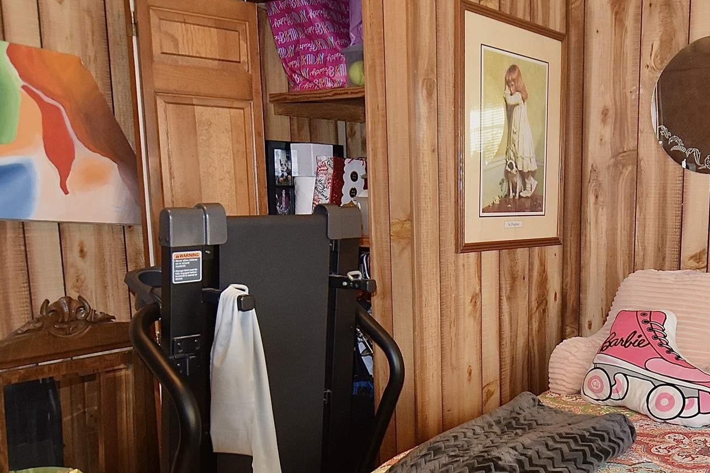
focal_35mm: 36
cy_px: 277
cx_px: 527
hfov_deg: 51.0
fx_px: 710
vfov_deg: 36.8
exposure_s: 1/60
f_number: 4
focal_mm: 10
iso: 720
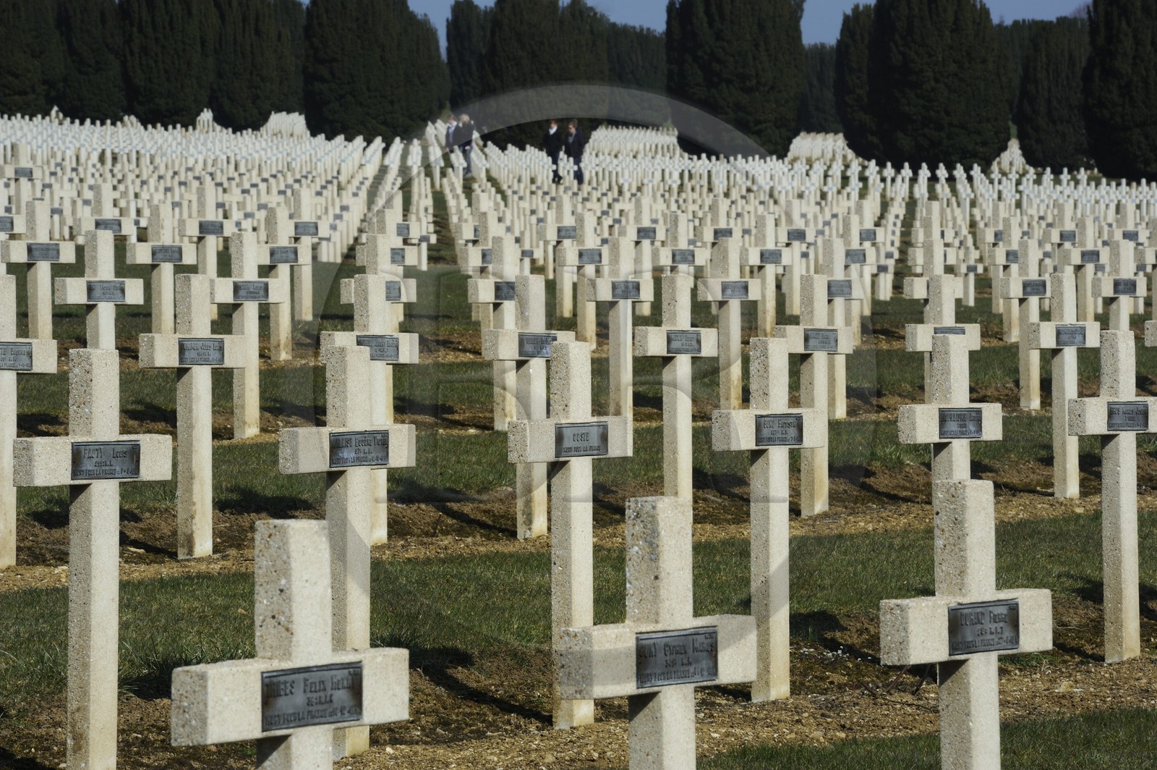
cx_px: 578
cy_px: 385
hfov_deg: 10.3
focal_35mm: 200
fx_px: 6422
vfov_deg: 6.9
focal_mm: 200
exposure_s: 1/200
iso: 200
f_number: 18
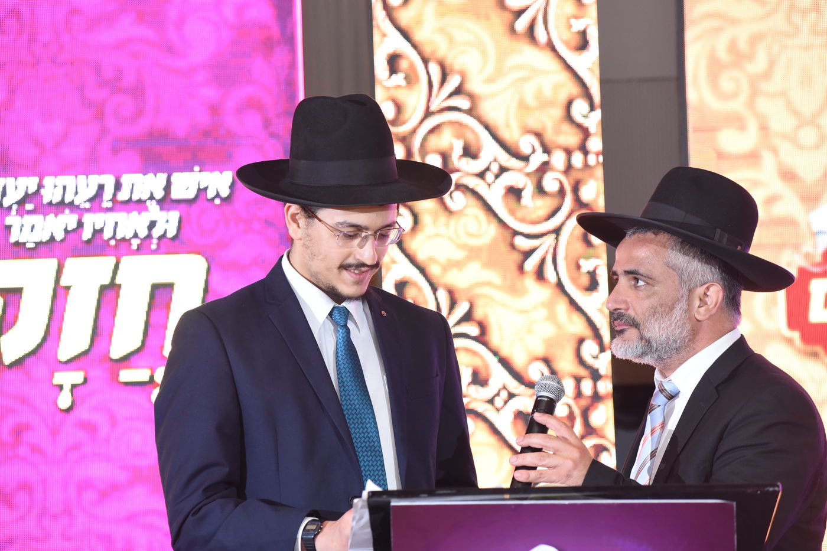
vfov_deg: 10.2
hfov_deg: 15.2
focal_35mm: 135
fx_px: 3101
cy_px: 276
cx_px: 414
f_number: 4.5
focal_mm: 135
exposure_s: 1/200
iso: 3200
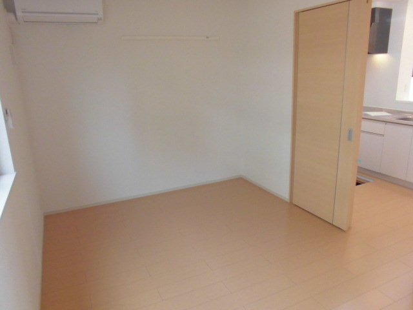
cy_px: 155
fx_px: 310
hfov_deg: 67.3
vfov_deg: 53.1
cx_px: 206
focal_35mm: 26
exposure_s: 1/60
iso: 200
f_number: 3.5
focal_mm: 4.6
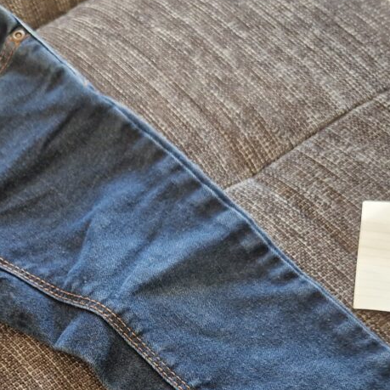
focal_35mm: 62
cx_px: 132
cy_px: 365
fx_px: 790
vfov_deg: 26.6
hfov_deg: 27.6
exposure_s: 1/100
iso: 320
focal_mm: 5.4
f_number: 1.8
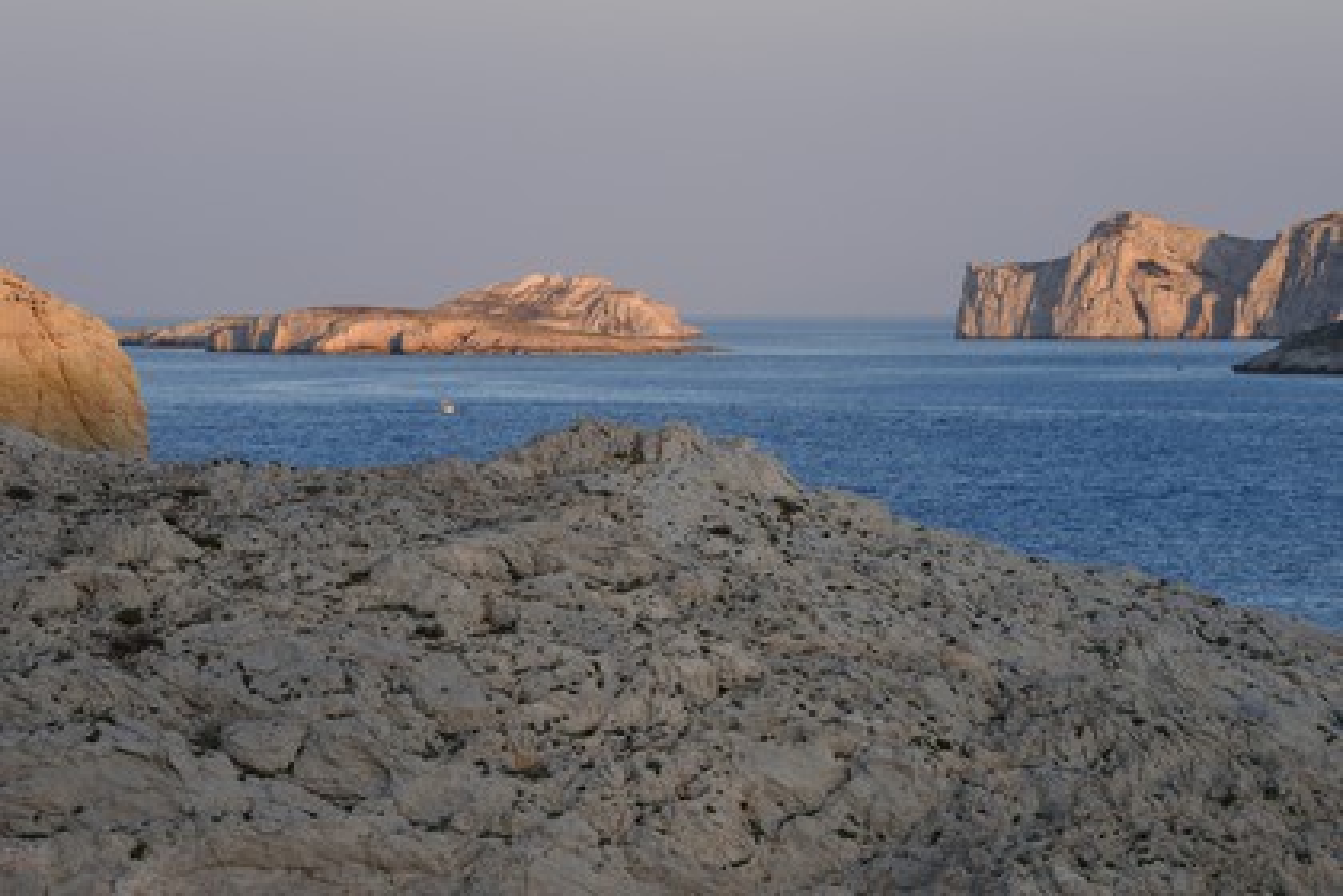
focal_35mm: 200
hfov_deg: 10.3
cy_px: 448
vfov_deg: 6.9
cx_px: 672
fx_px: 7461
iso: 200
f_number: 7.1
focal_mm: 200
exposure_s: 1/200
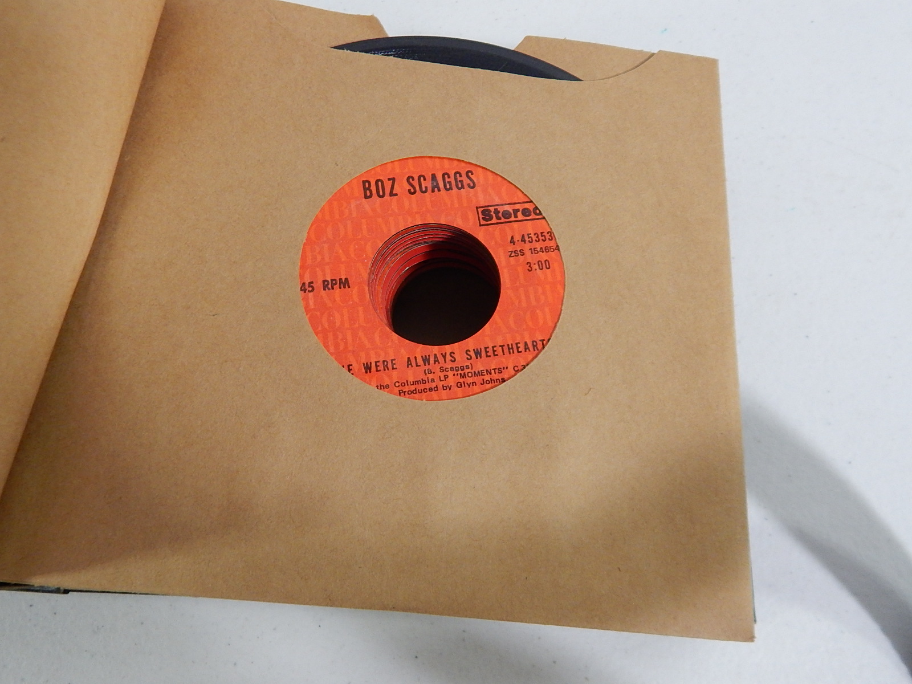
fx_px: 659
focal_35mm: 25
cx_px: 456
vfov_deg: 54.9
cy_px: 342
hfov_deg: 69.4
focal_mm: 4.5
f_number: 3.1
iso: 400
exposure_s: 1/50
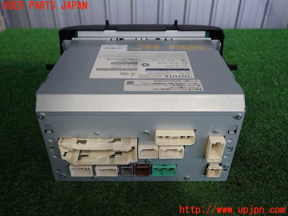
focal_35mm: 30
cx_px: 144
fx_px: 250
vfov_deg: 46.8
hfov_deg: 60.0
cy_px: 108
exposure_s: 1/60
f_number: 2.3
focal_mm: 5.4
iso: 200
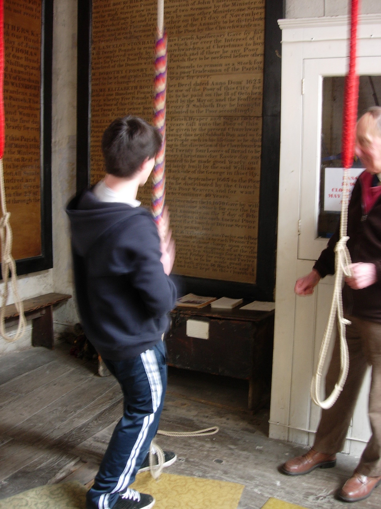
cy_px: 254
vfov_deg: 49.0
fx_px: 558
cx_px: 190
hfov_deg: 37.7
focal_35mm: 38
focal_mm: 7.8
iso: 66
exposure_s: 1/4
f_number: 2.8
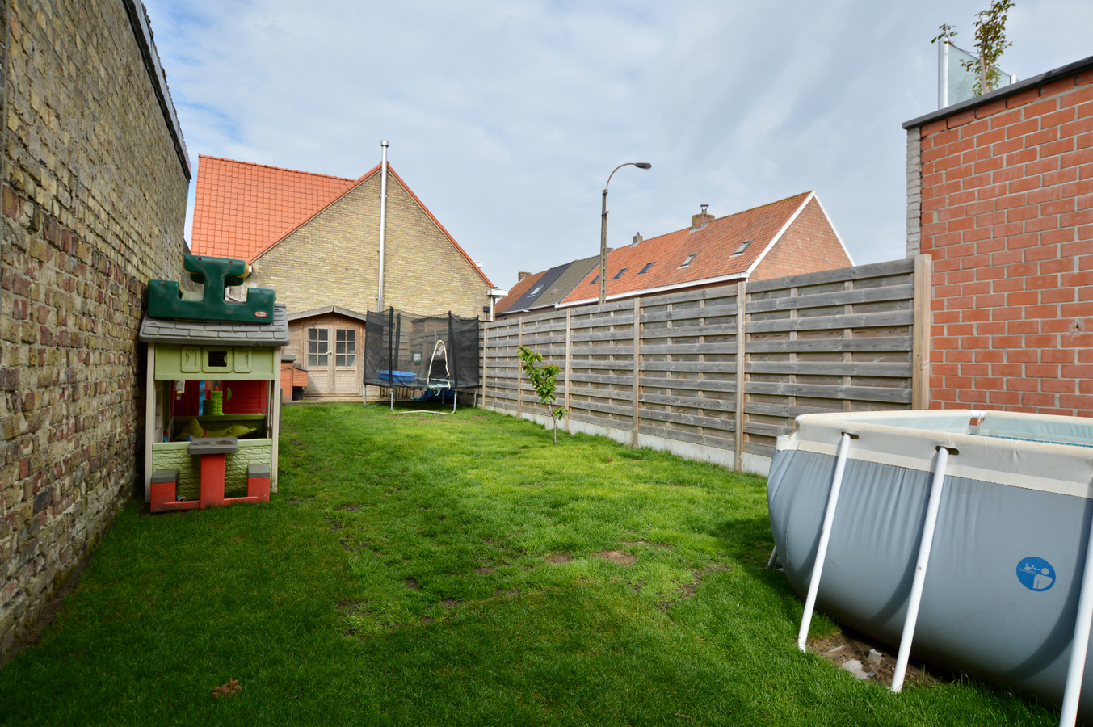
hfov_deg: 90.0
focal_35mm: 18
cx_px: 546
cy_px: 364
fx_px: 546
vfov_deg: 67.3
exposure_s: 1/250
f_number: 8
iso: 100
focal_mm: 12
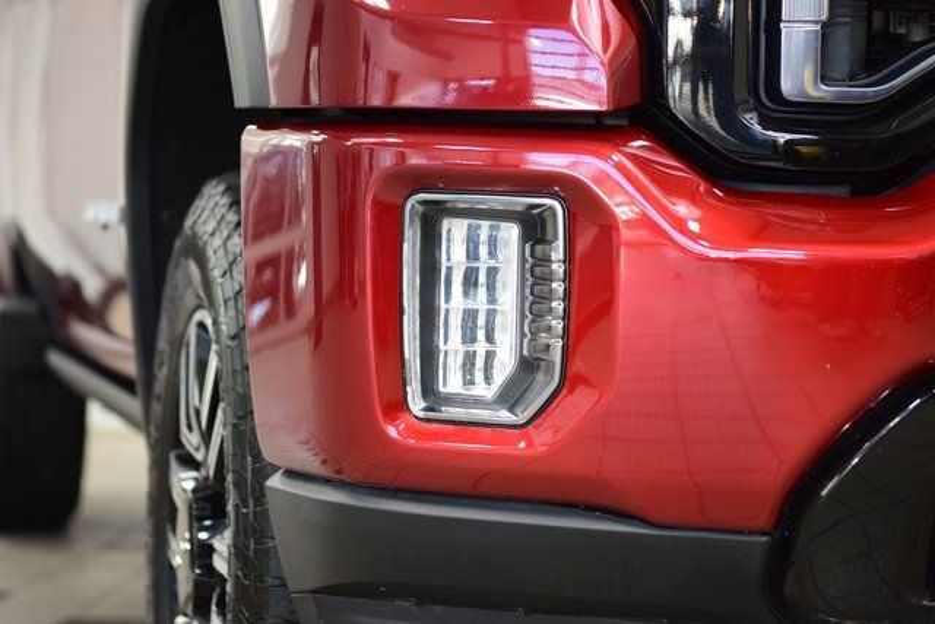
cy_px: 312
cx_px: 468
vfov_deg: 13.0
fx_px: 2728
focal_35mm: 105
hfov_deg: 19.5
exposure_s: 1/100
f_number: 2.8
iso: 1600
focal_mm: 70
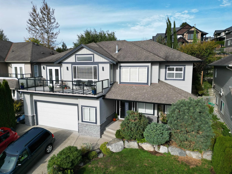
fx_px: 161
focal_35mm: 24
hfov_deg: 71.6
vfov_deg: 56.8
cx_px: 116
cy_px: 87
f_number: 1.7
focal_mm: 6.72
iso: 140
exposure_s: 1/2500
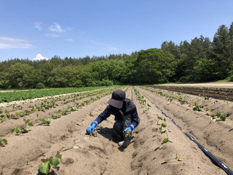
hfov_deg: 63.4
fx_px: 188
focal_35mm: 28
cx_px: 116
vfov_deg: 49.7
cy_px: 88
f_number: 1.8
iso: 20
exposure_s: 1/1715
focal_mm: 3.99
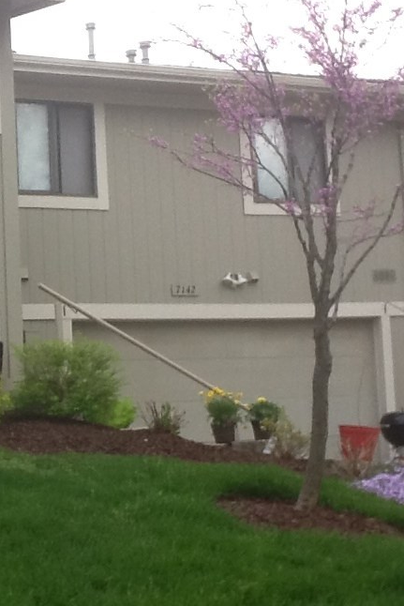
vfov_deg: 29.6
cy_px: 298
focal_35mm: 68
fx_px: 1144
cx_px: -16
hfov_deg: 19.4
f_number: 2.4
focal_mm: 2.03
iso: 50
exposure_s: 1/40
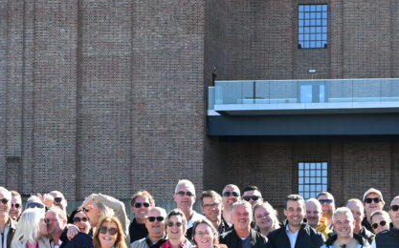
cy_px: 184
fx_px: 1467
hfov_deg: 15.4
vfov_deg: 9.7
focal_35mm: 135
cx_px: 286
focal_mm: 46
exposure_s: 1/125
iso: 360
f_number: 11
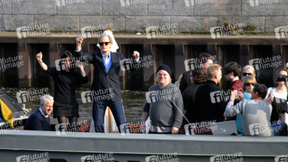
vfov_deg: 4.2
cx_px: 144
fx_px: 2234
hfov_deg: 7.4
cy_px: 79
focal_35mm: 293
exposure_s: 1/640
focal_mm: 185
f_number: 6.3
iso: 320
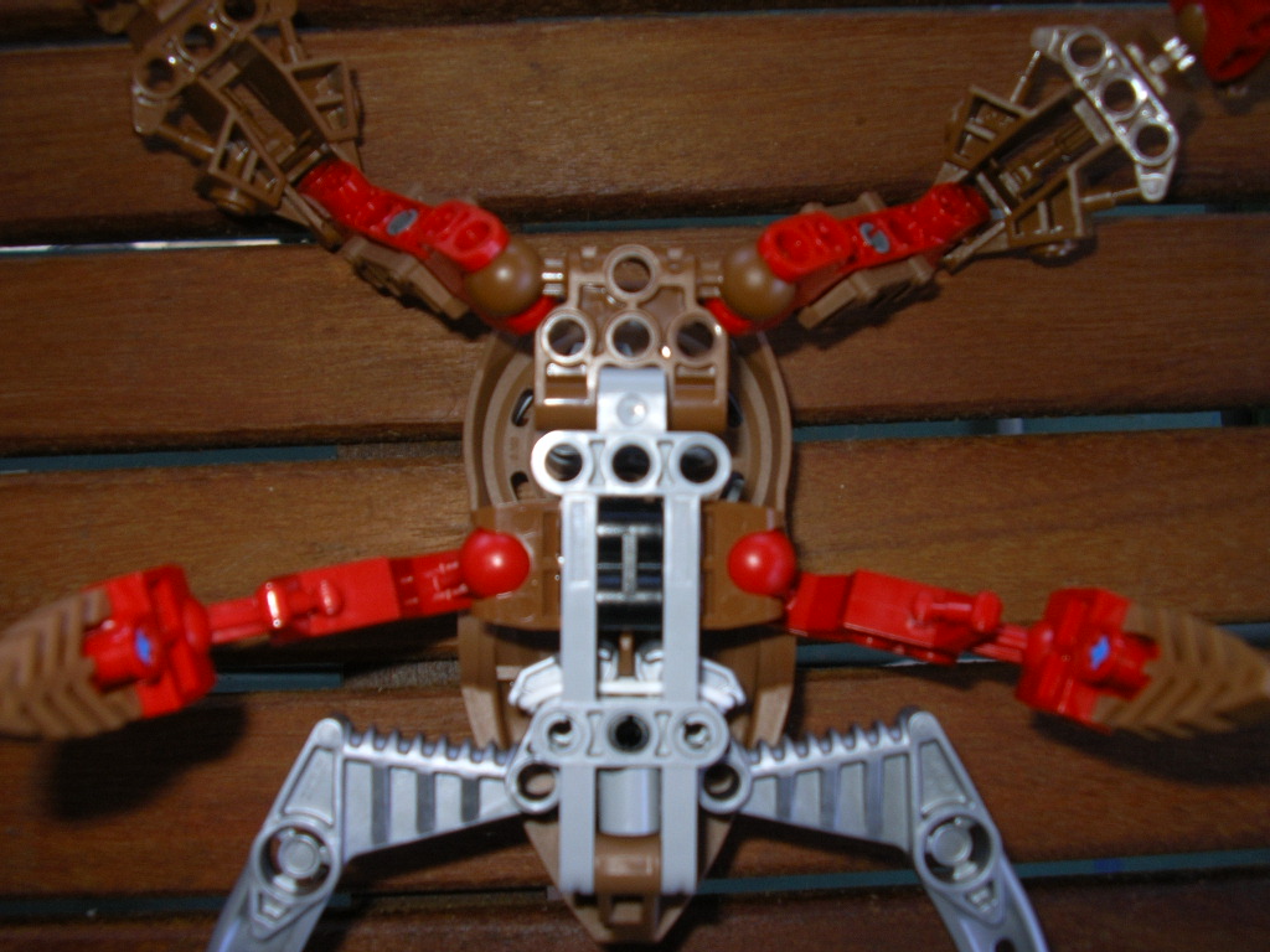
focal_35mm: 44
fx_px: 1614
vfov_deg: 32.9
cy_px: 476
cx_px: 635
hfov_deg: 42.9
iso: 50
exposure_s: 1/80
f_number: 3.1
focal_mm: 6.7
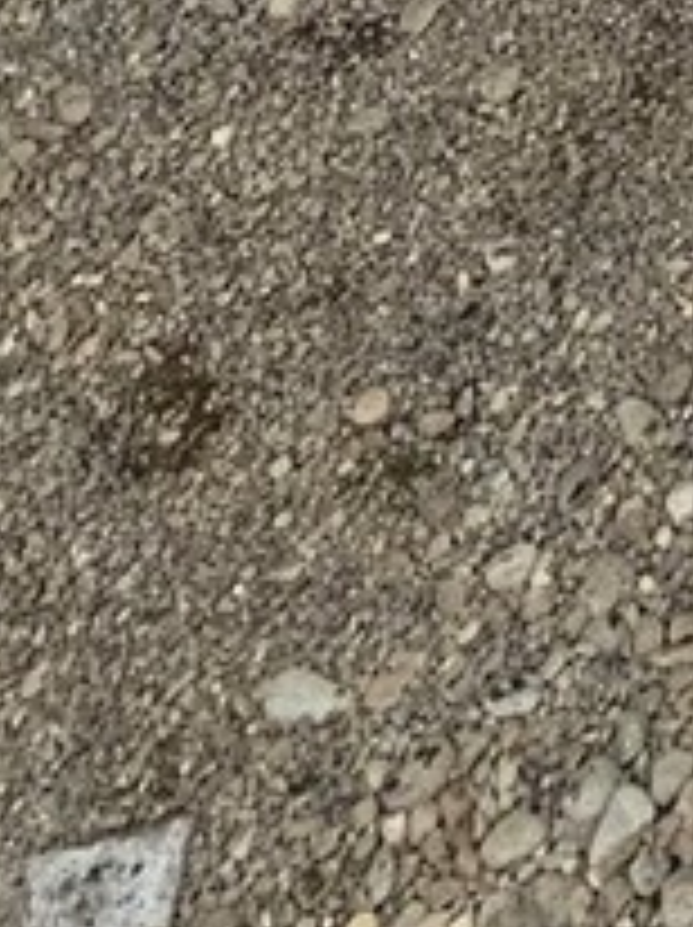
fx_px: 2434
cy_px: -1768
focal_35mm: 91
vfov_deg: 11.9
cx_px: 1760
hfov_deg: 12.2
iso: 160
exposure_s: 1/207
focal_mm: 2.2
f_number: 2.2
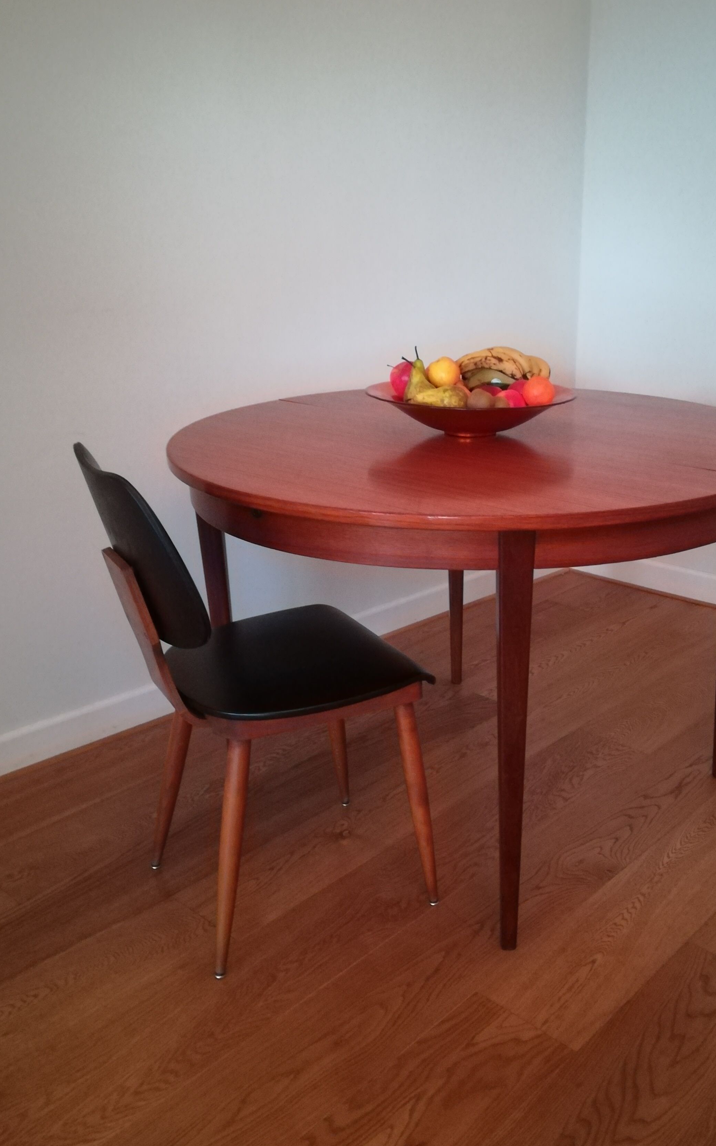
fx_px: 1030
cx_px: 447
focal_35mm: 33
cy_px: 590
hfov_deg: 38.1
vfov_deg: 58.1
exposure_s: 1/14.3
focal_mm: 3.83
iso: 1250
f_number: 2.2
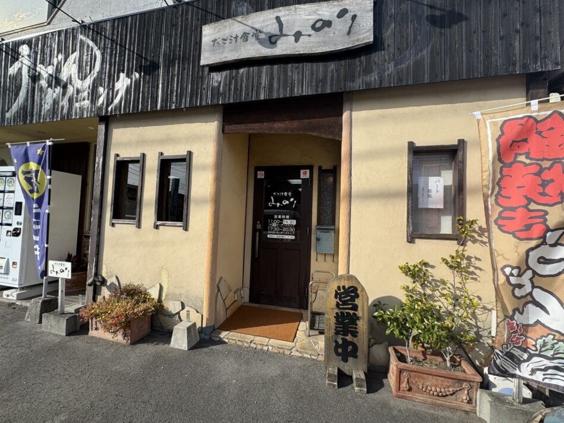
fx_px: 244
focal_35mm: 15
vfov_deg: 81.7
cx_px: 276
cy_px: 211
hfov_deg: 98.2
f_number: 2.2
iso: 40
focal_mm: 2.22
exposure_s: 1/1198
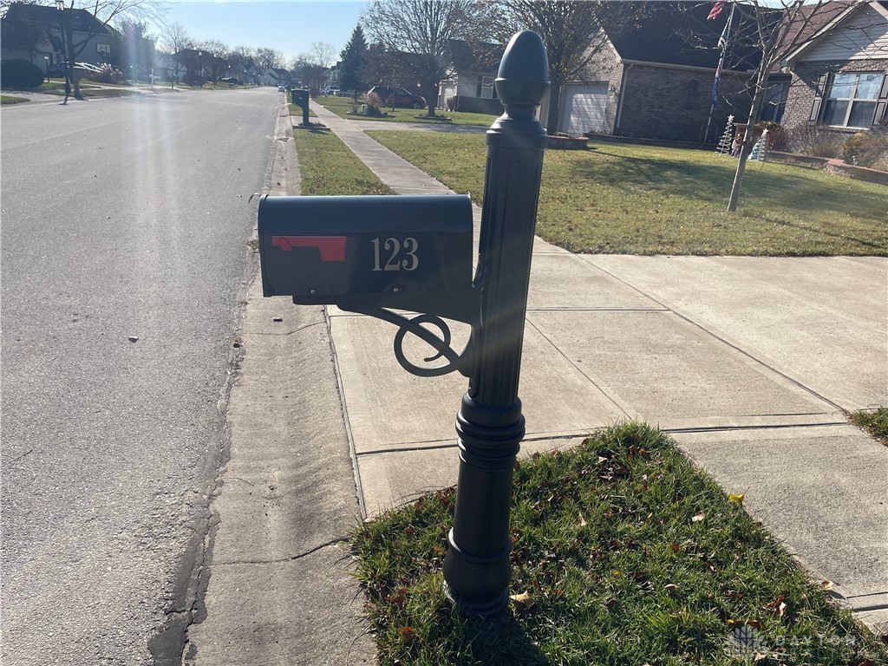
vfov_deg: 53.1
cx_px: 444
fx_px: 667
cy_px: 333
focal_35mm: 26
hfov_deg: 67.3
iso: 32
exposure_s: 1/3401
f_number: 1.6
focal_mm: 4.2
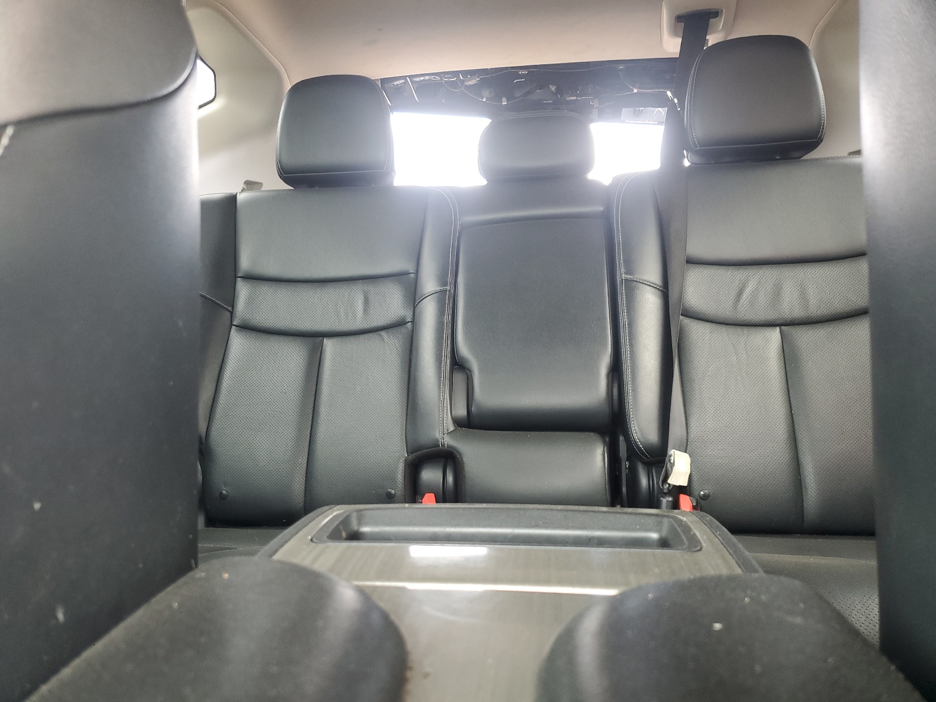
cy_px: 351
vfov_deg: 53.1
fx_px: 703
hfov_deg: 67.3
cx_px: 468
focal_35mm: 26
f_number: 1.5
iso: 81
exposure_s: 1/60.2
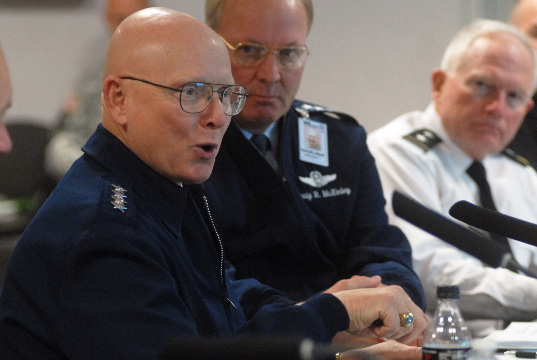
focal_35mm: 281
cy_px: 186
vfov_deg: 4.9
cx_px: 211
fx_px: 4193
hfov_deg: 7.3
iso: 500
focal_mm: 125
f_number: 3.5
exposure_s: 1/20
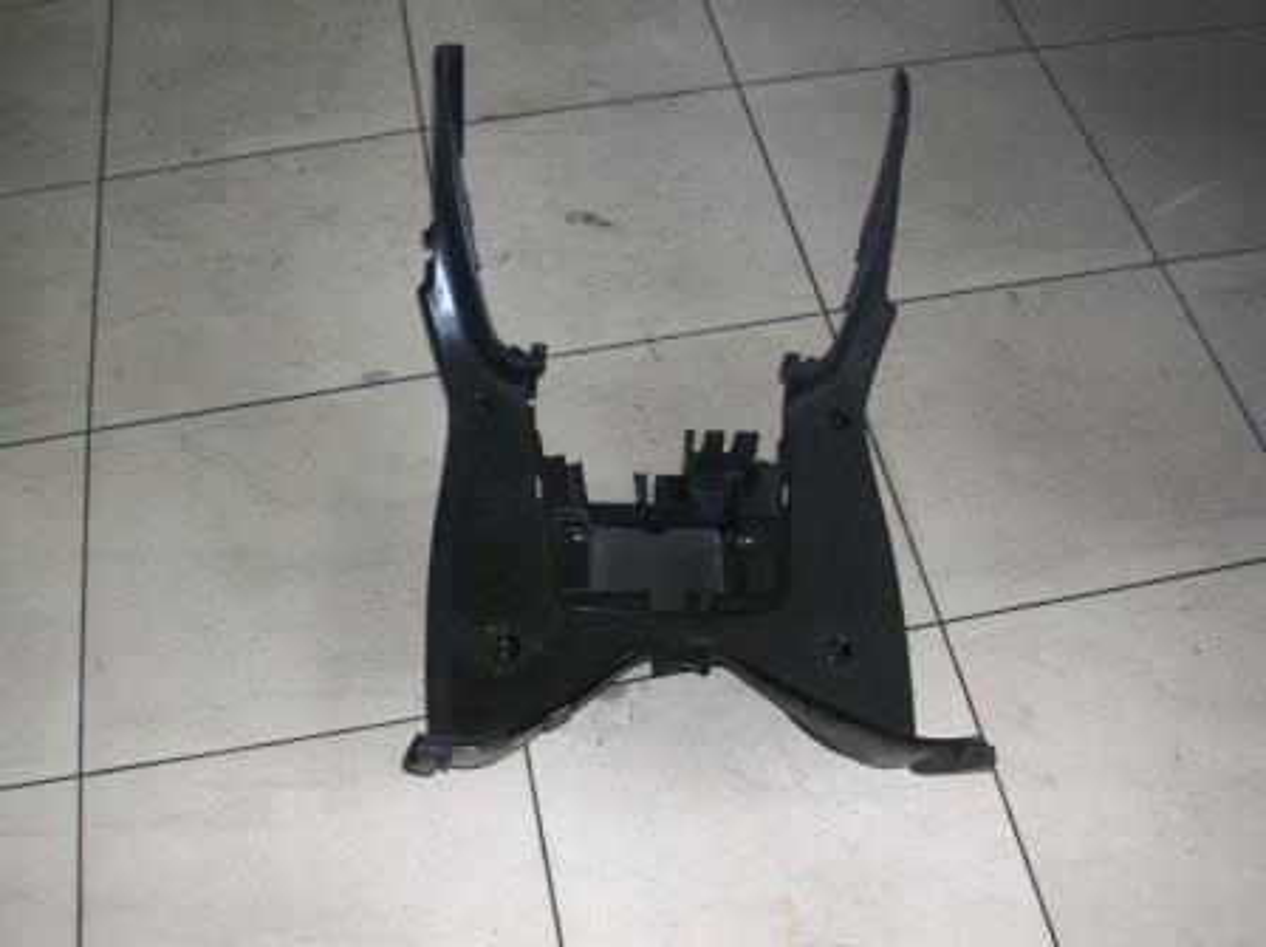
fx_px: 1461
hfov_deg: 46.8
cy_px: 474
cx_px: 633
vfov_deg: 35.9
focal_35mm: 40
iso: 50
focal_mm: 6.6
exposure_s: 1/60.1
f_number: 3
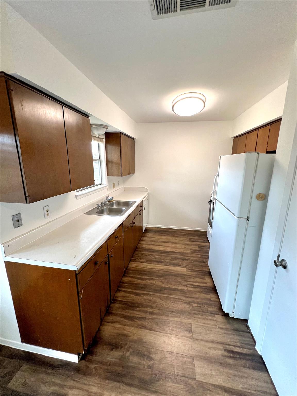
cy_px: 198
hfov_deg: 89.9
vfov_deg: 106.2
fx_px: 149
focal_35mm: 13
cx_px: 148
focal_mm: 1.57
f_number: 1.8
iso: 200
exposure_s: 1/120
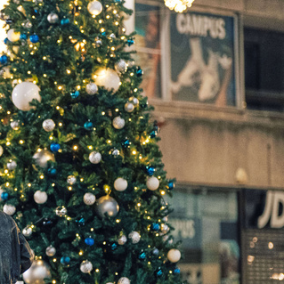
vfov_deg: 7.5
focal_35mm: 232
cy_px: 193
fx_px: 2153
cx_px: -110
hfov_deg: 7.4
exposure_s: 1/320
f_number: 1.2
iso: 2000
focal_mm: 85
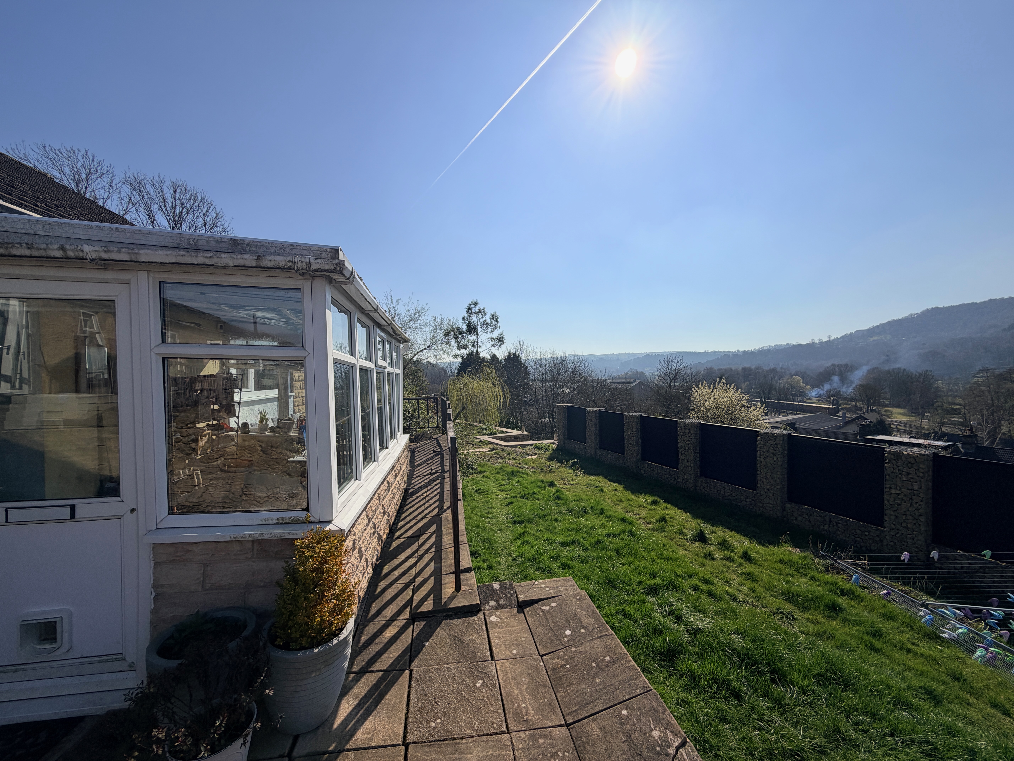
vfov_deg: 85.7
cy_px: 380
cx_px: 507
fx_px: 410
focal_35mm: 14
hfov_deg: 102.1
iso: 20
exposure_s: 1/1795
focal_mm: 2.22
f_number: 2.2
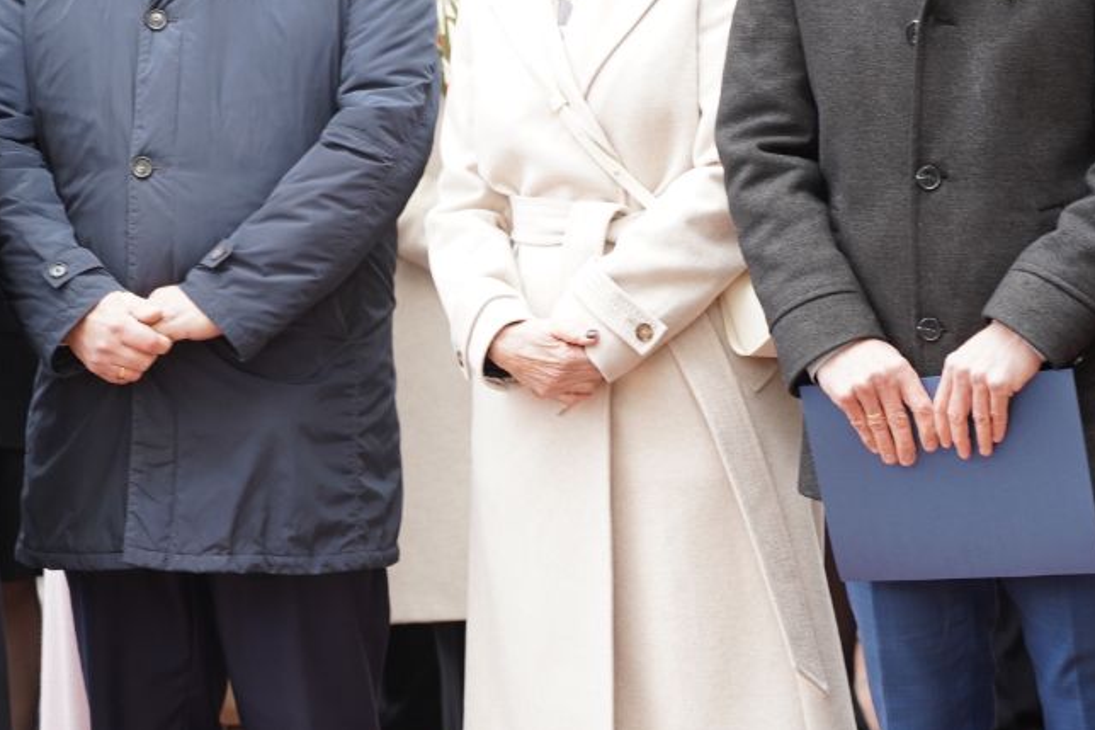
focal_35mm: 212
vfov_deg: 6.5
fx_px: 6446
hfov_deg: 9.7
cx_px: 413
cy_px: 239
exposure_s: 1/100
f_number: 4
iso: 320
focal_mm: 105
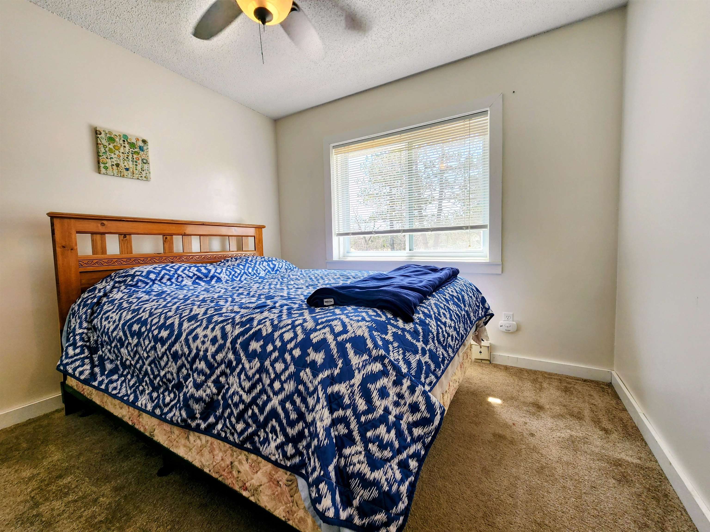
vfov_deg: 89.9
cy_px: 266
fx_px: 267
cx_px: 355
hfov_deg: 106.2
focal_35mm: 13
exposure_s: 1/60
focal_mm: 2.2
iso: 64
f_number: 2.2
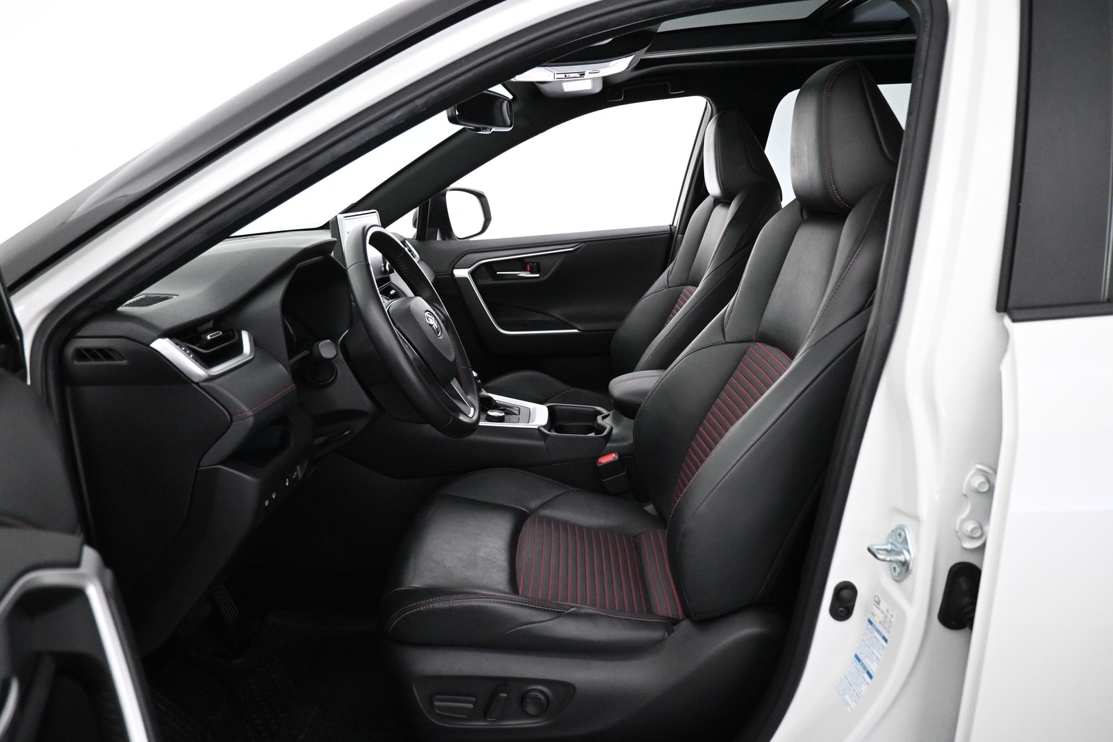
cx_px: 556
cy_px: 371
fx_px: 742
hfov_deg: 73.7
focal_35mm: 24
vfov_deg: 53.1
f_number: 3.5
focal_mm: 16
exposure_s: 1/80
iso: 4000
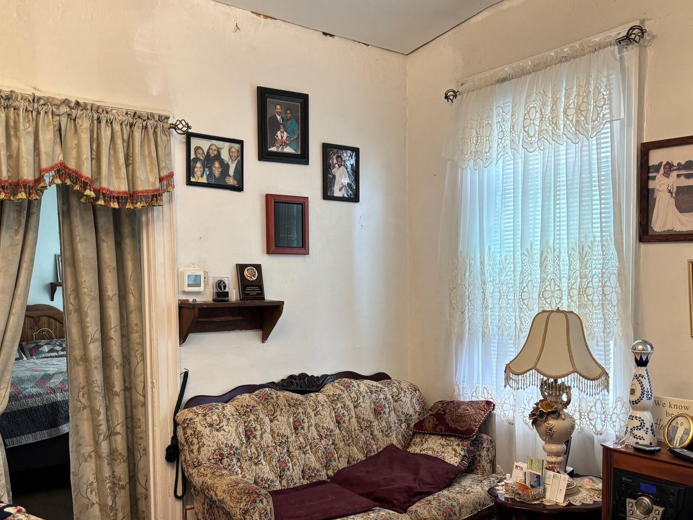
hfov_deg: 52.6
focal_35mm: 35
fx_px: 701
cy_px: 326
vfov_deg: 40.4
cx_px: 346
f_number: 1.6
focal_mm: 5.96
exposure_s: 1/60
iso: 100
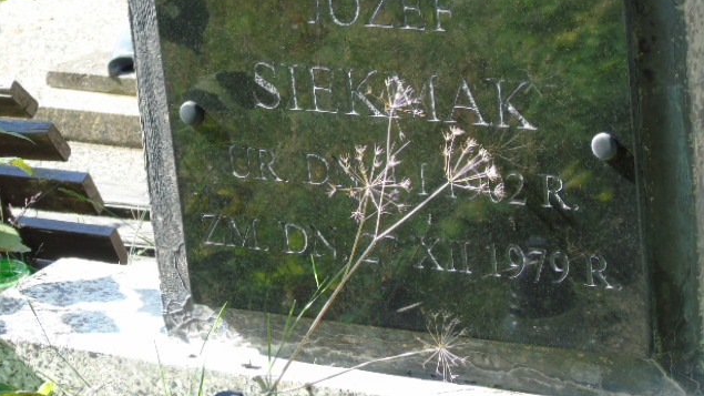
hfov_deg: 13.8
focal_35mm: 156
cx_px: 350
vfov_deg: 7.8
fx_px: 2912
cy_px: 149
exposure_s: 1/125
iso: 160
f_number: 4.7
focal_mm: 25
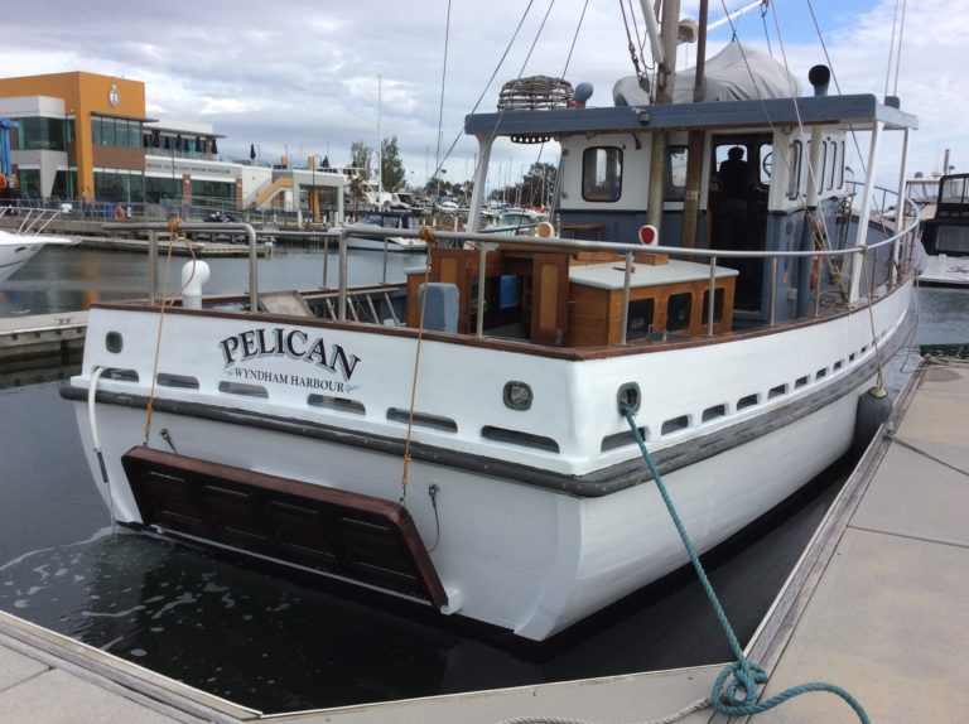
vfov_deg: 44.1
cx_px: 484
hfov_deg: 56.9
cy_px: 362
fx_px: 895
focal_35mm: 32
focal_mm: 3.3
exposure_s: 1/1362
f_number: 2.4
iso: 32
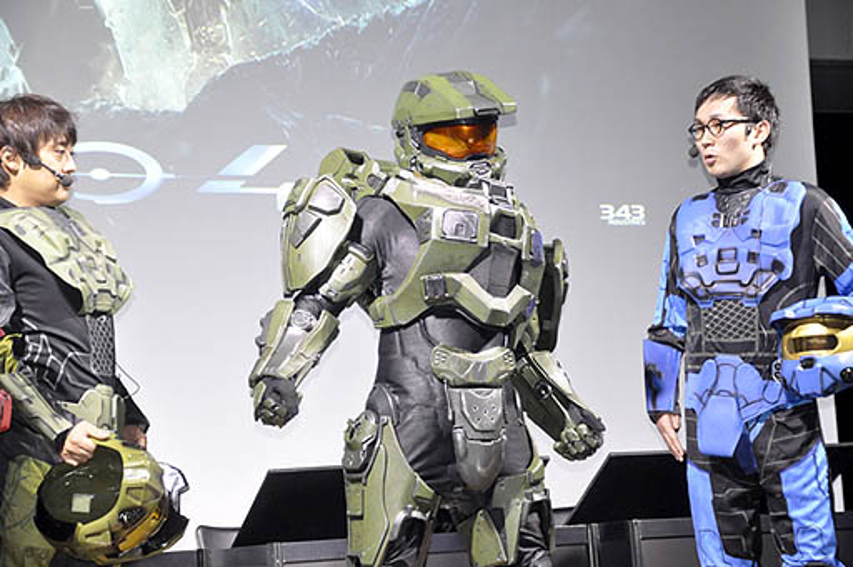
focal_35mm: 98
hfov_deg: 20.9
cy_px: 284
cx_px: 426
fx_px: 2307
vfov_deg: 14.0
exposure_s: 1/60
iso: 3200
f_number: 5.6
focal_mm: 65
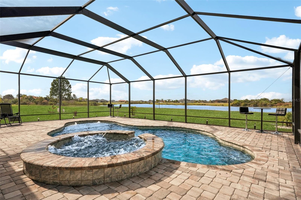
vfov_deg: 64.5
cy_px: 100
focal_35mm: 19
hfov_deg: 86.9
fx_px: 159
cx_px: 150
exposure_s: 1/800
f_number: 8
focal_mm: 19
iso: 400
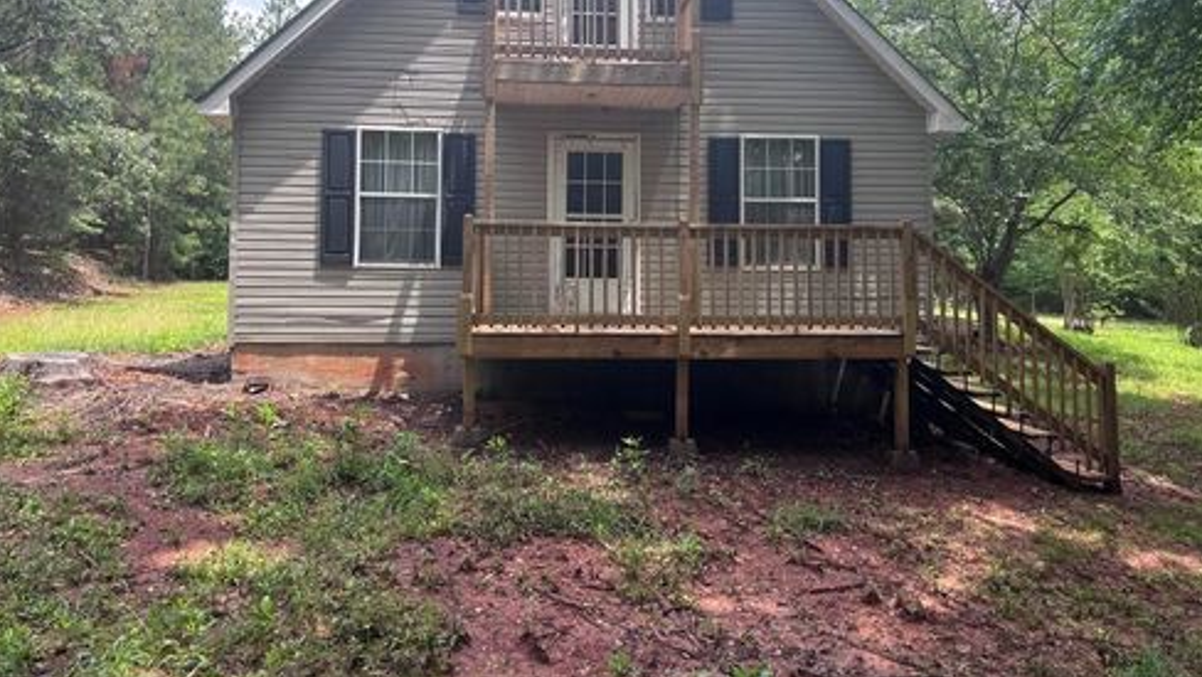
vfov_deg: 39.7
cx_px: 606
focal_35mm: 29
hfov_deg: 66.0
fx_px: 925
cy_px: 223
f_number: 1.6
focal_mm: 5.96
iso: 50
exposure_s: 1/630
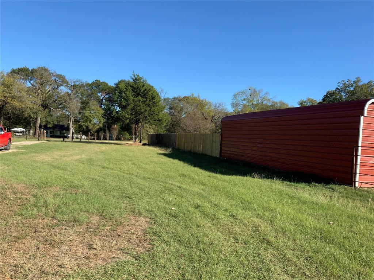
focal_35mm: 29
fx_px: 313
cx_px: 187
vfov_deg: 48.2
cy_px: 140
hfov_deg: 61.7
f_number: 1.8
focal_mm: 3
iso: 16
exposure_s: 1/1279
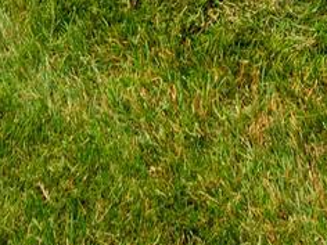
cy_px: -649
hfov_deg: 15.4
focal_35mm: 125
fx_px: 1181
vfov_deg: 8.3
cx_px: 352
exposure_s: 1/80
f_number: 8
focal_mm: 10
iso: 100
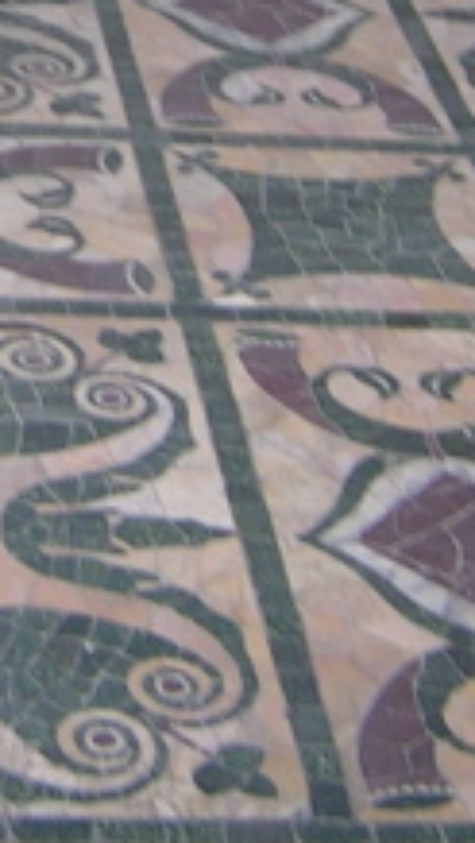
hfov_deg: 10.6
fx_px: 2502
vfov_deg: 18.6
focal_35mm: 112
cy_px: 12
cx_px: -124
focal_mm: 5.4
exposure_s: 1/30
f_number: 2.8
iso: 56
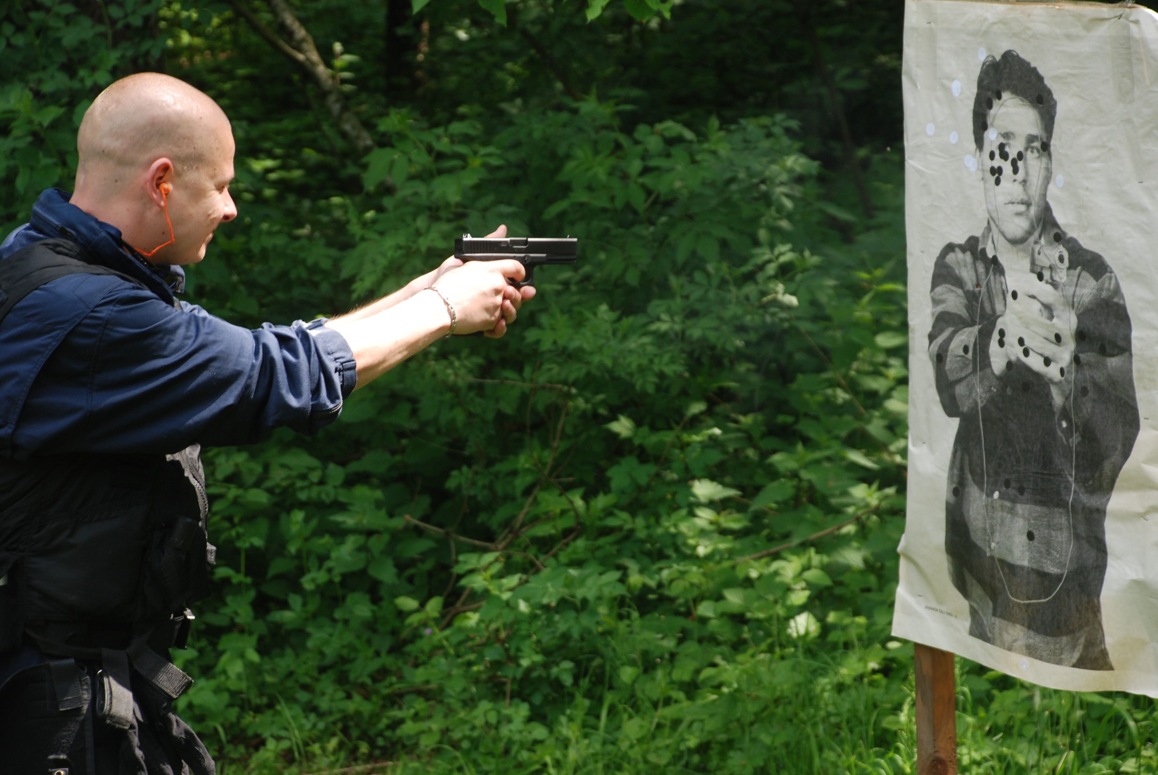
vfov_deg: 10.5
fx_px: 4203
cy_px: 379
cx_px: 589
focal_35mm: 131
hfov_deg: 15.7
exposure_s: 1/125
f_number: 5.6
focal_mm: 85
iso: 200
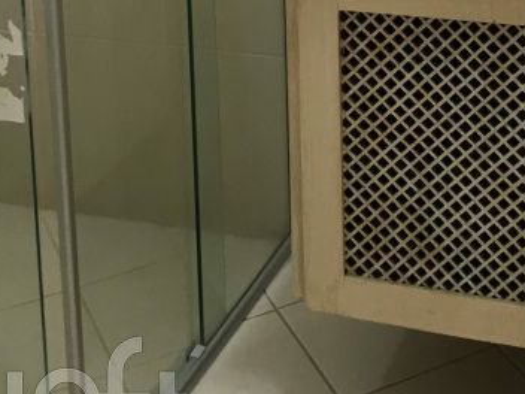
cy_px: -203
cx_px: 455
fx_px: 1198
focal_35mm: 79
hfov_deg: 24.1
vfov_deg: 16.9
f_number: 2.2
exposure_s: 1/30
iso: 50
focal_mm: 4.15
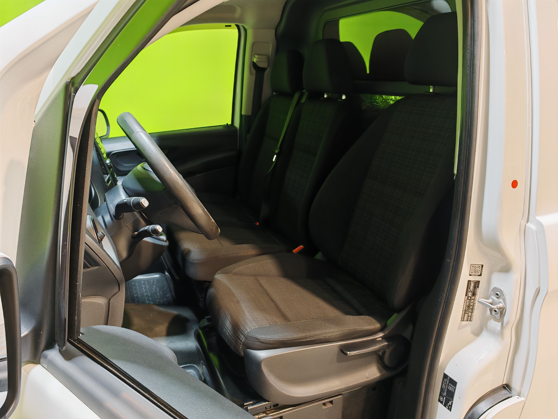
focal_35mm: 27
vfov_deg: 51.4
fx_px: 435
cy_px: 210
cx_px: 279
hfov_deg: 65.3
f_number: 2
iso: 80
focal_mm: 6.83
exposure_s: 1/50
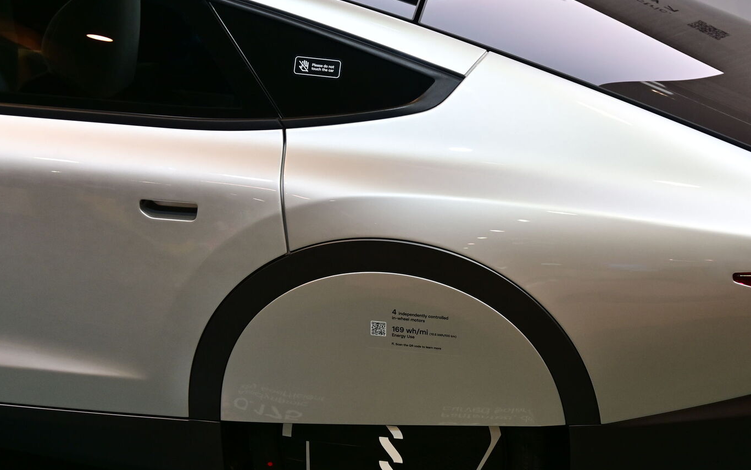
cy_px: 258
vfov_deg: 15.6
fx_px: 1714
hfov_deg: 24.6
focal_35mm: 84
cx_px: 515
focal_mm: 39
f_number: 5.6
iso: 220
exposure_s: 1/60
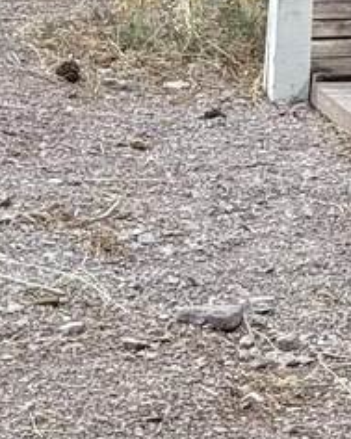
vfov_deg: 7.3
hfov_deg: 5.8
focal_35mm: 254
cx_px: 932
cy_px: -409
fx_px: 3296
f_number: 1.78
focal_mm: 6.76
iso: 100
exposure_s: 1/1608
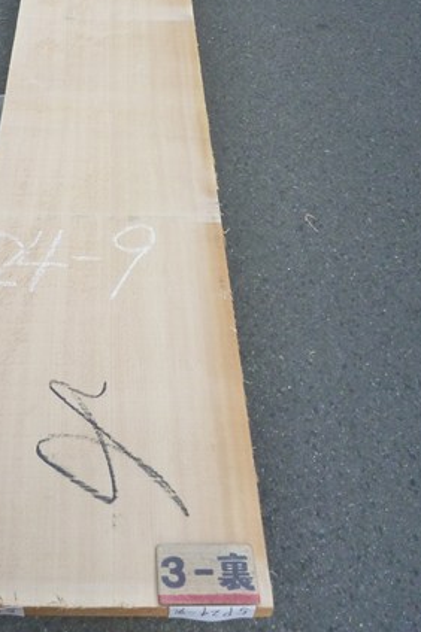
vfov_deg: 43.5
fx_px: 773
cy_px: 180
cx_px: 109
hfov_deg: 30.0
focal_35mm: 44
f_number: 3.3
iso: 400
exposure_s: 1/160
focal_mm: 4.9
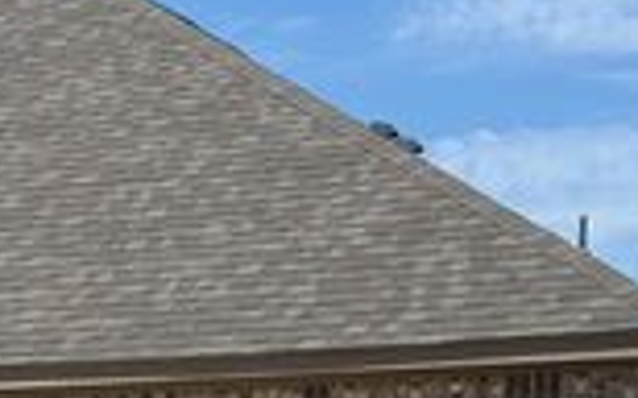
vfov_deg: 7.8
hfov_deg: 12.3
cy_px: 591
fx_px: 2867
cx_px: -191
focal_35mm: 165
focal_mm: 6.76
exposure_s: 1/7874
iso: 64
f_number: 1.78
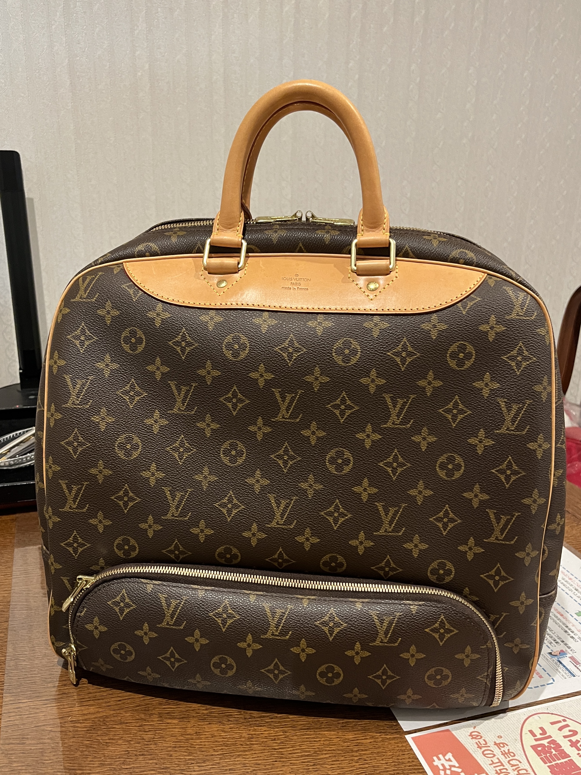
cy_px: 388
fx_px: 582
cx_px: 290
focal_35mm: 26
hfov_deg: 53.1
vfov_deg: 67.3
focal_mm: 5.1
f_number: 1.6
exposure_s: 1/50
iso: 400
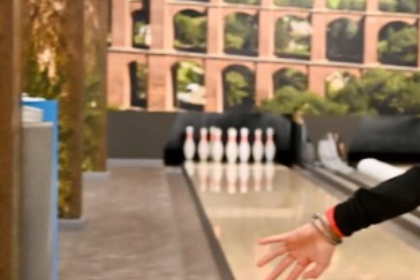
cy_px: 211
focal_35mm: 155
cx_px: 654
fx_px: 1808
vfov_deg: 8.8
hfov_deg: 12.5
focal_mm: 44
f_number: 5.3
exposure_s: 1/60
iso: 8000
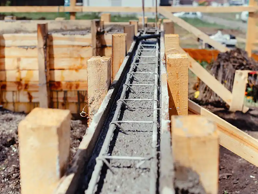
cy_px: 97
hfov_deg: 49.0
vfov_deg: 37.7
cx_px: 128
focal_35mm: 38
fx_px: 283
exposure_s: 1/4000
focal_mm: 35
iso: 100
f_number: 2.5
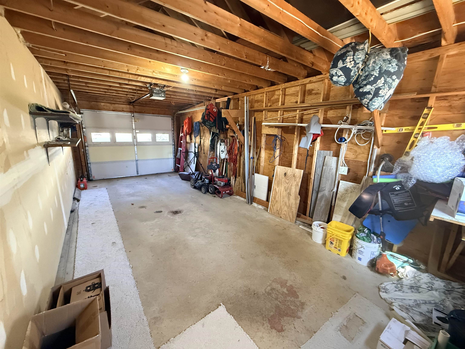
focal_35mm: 14
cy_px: 174
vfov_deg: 85.7
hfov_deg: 102.1
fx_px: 188
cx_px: 232
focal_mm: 2.22
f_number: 2.2
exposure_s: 1/60
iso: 640
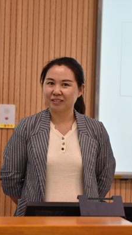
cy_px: 118
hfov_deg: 10.9
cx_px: 62
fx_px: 691
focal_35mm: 111
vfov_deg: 19.3
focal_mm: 70
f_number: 2.8
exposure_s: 1/200
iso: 800
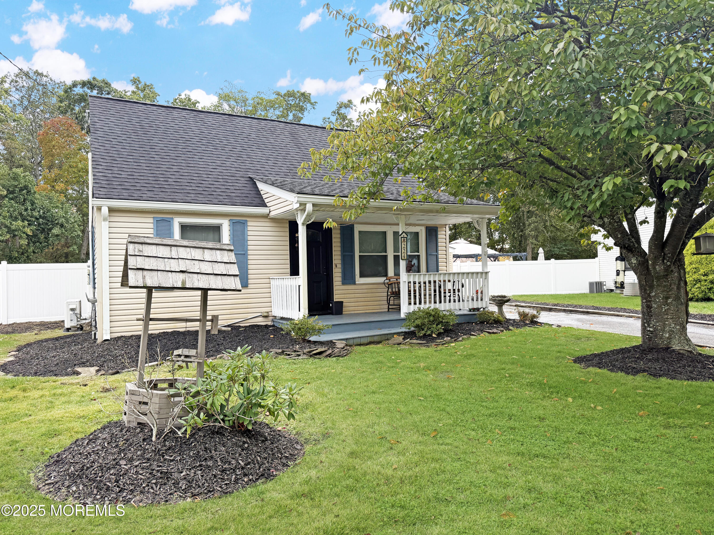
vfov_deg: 56.8
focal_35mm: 24
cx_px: 357
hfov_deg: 71.6
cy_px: 268
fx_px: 495
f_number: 1.78
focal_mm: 6.76
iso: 100
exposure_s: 1/1314
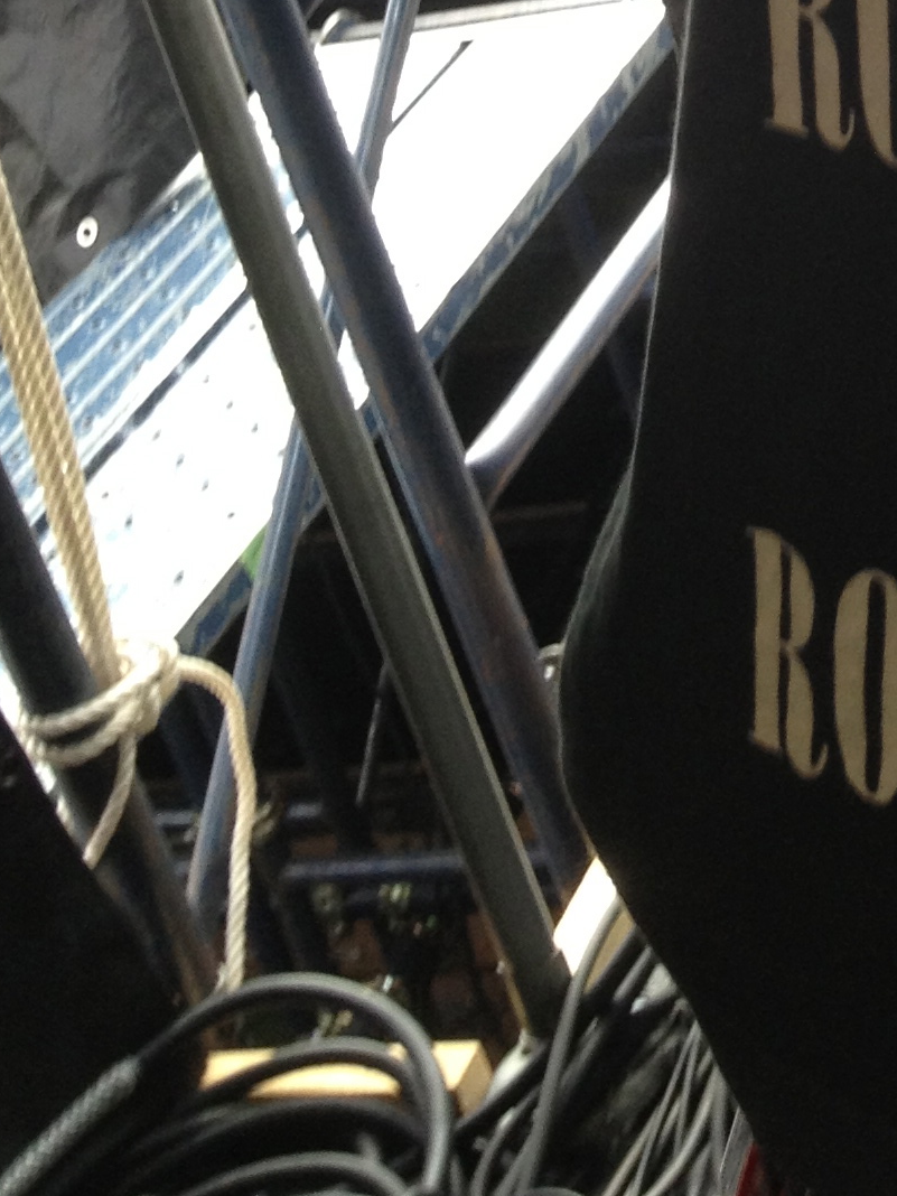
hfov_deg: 13.1
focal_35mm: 107
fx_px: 3697
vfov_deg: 16.7
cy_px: -602
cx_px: 1327
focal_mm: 4.28
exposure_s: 1/30
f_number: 2.4
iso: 50
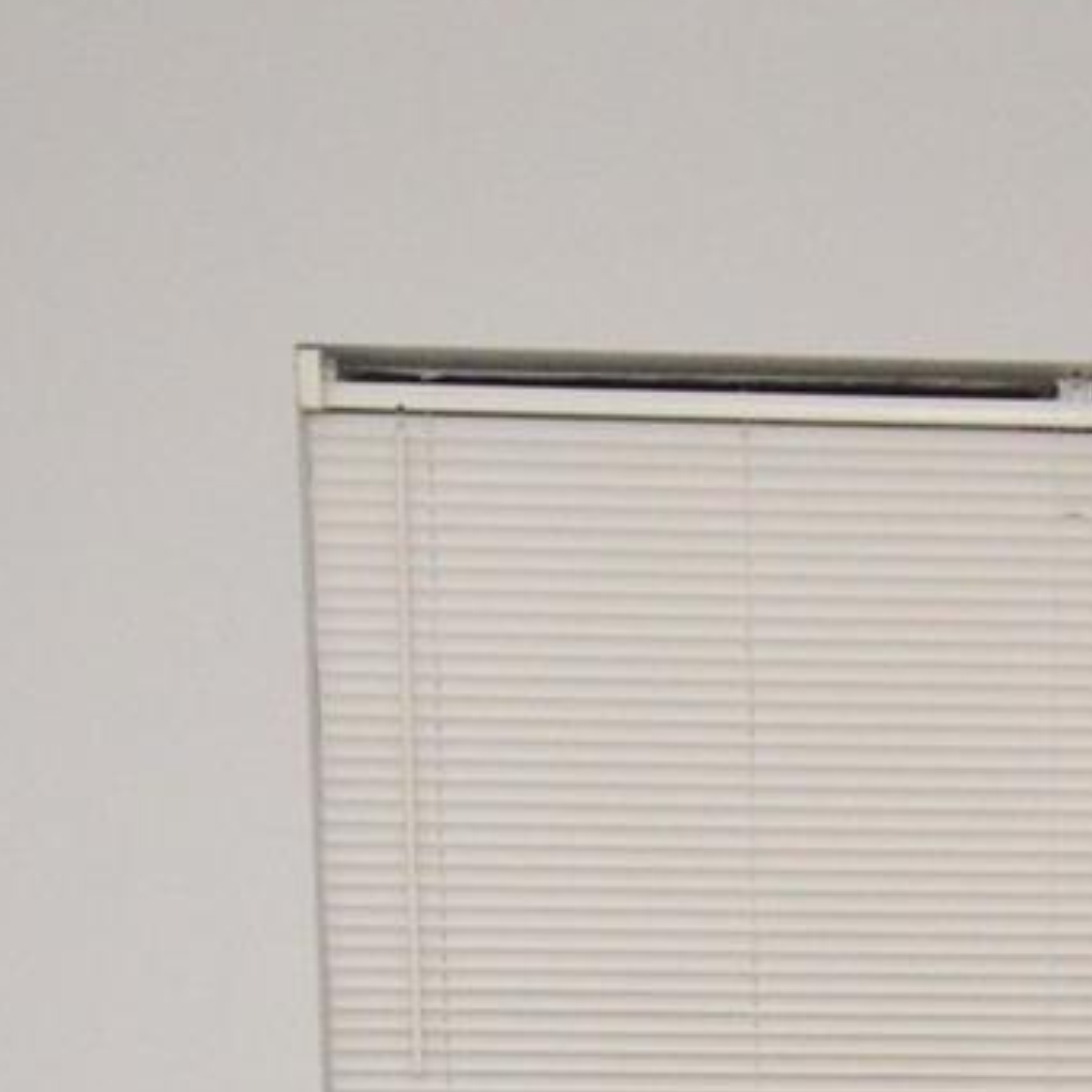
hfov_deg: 23.1
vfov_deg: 21.9
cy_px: 1373
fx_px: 2570
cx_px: 1063
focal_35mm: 72
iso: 3200
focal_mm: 12
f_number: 4
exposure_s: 1/60
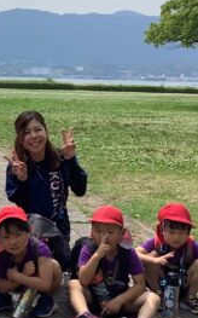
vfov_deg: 21.6
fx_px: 830
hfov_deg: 13.1
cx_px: -62
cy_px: 141
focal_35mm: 96
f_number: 2.4
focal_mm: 3.3
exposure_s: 1/1508
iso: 25
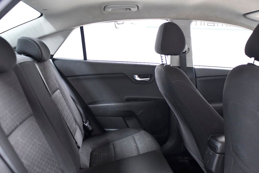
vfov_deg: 36.9
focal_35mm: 36
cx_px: 130
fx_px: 259
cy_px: 86
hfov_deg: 53.1
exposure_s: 1/80
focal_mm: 24
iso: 2500
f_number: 3.5
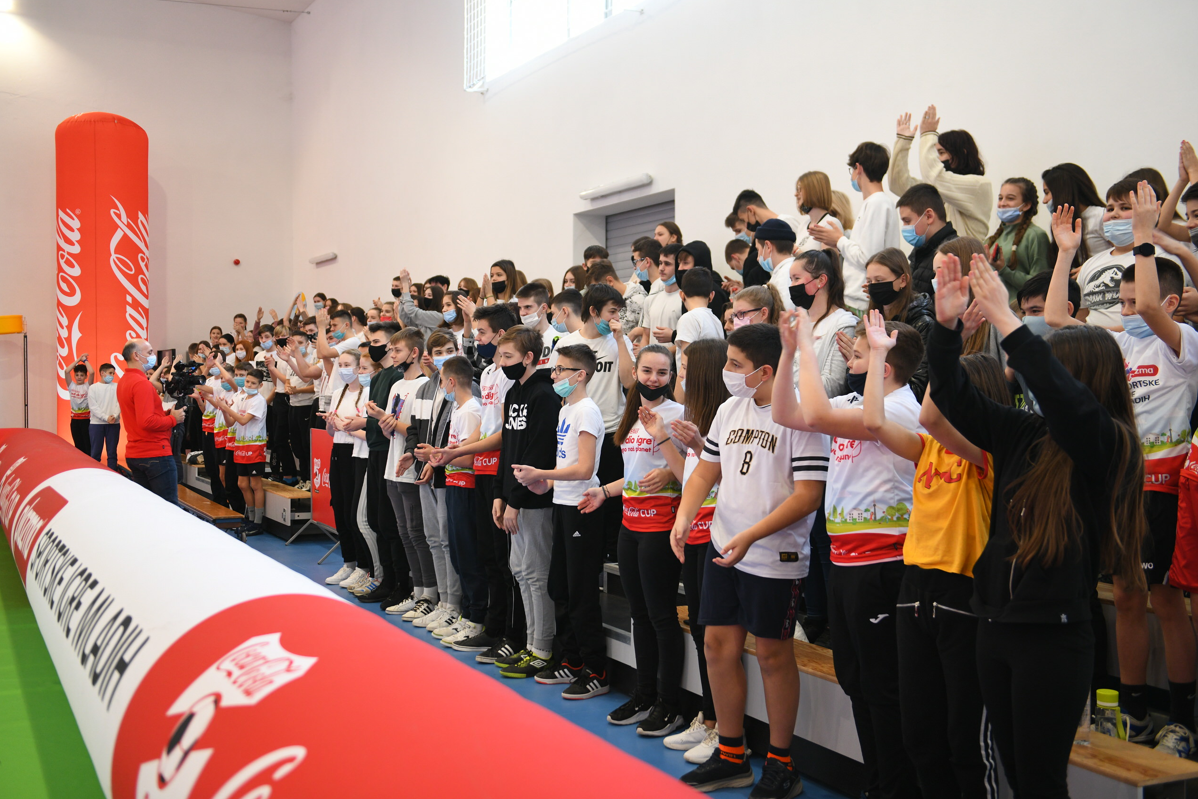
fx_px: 1298
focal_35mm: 39
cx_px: 590
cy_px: 401
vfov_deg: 34.2
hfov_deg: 49.6
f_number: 2.8
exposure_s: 1/250
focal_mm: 38
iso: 1000
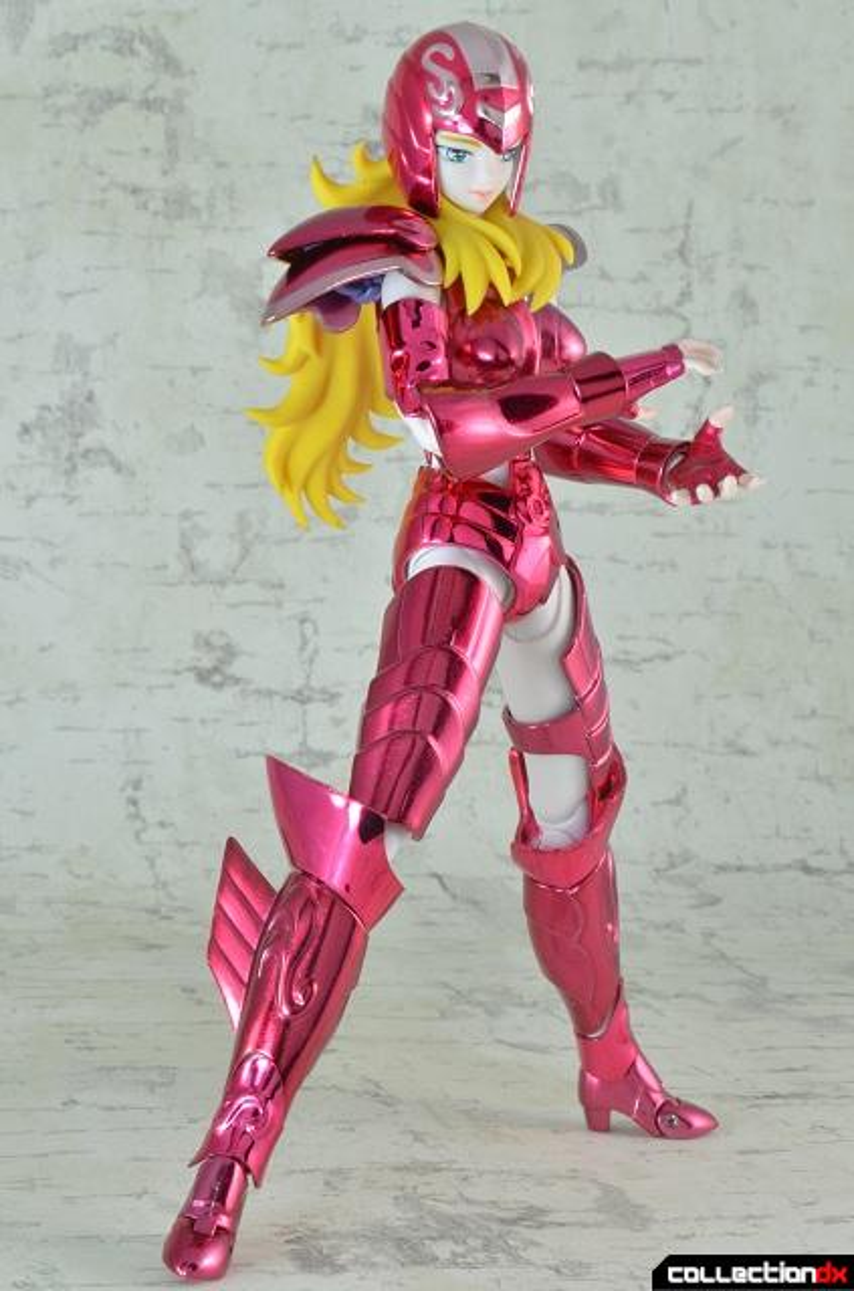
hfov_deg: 16.5
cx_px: 427
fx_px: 2953
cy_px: 646
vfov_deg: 24.7
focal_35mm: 82
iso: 100
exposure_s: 1/1.6
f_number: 29
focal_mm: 55
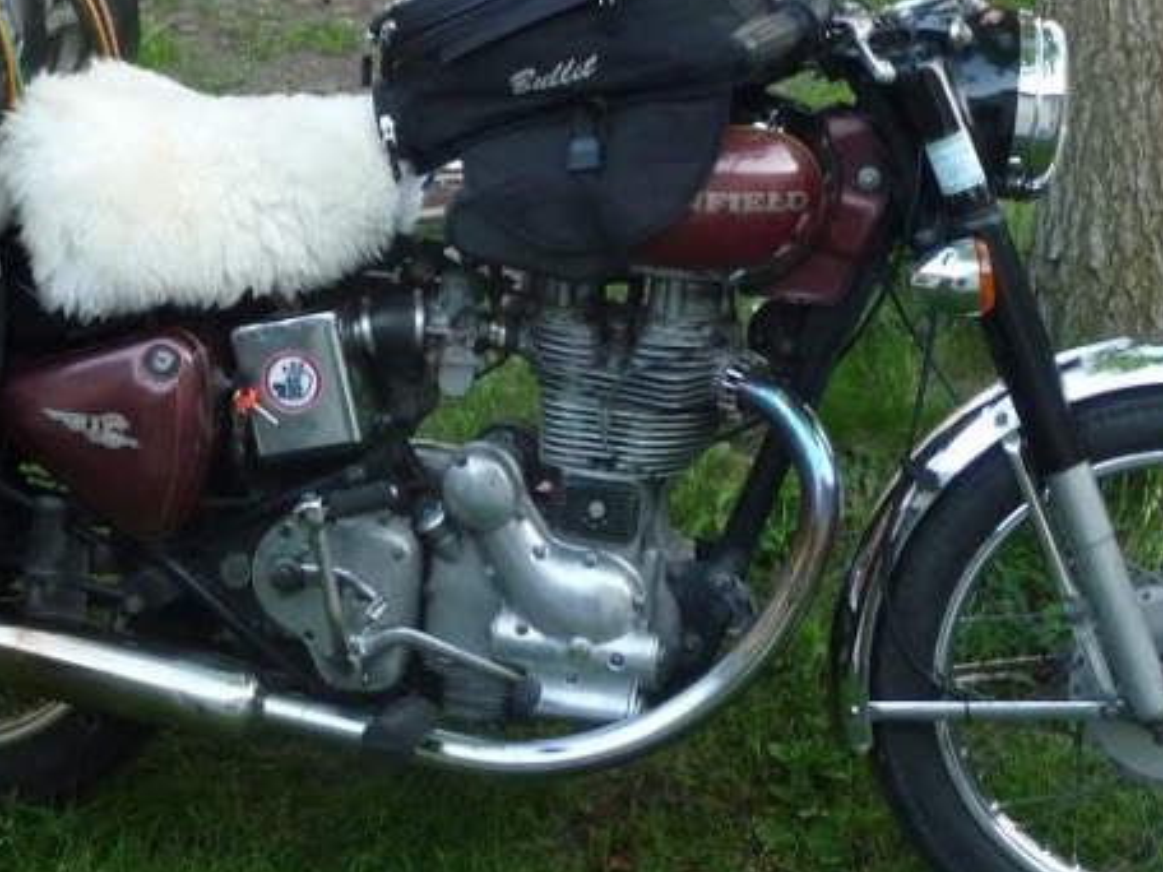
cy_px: 316
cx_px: 505
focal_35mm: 79
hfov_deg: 24.7
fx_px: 2654
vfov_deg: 18.6
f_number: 4.1
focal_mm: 7.6
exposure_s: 1/30
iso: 250
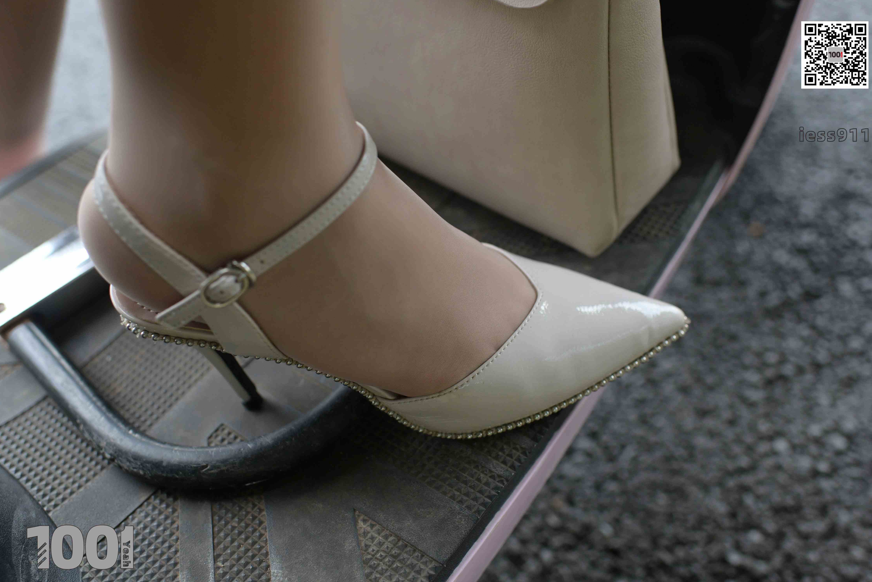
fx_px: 872
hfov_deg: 53.1
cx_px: 447
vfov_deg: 36.9
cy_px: 295
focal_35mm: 36
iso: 1250
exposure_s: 1/2000
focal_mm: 35
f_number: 3.5
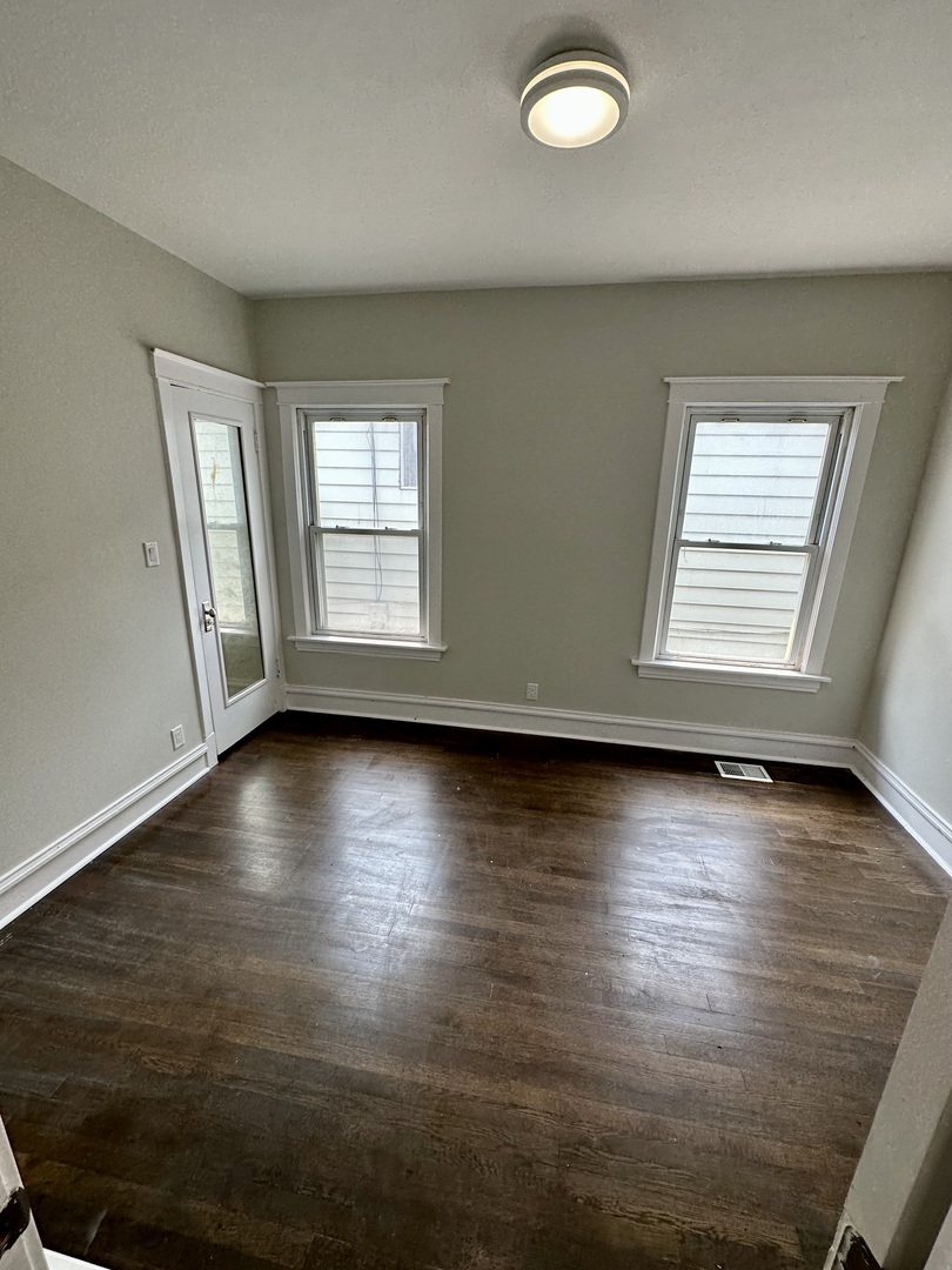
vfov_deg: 102.1
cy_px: 635
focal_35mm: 14
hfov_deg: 85.7
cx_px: 476
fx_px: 513
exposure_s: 1/120
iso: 64
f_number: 2.2
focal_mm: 2.22
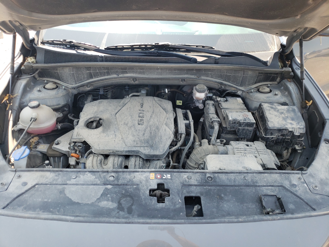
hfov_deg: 67.3
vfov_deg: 53.1
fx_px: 247
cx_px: 164
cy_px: 124
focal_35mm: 26
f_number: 1.5
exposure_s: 1/333
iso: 50
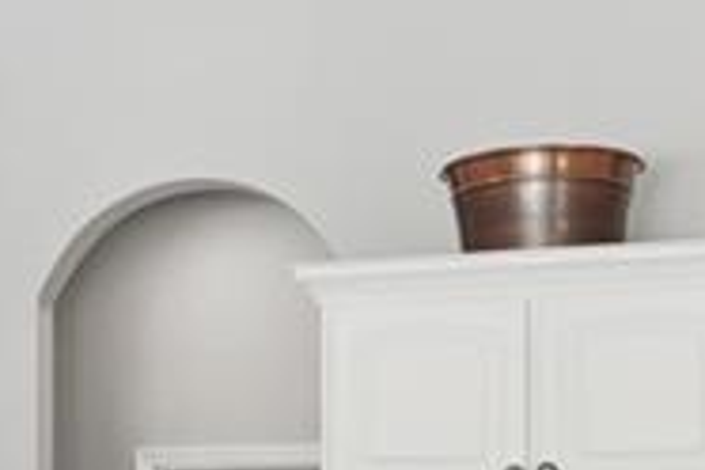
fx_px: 1723
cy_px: 620
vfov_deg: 14.8
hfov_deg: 22.8
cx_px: 144
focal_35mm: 88
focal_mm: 16
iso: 400
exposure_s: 1/60
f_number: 9
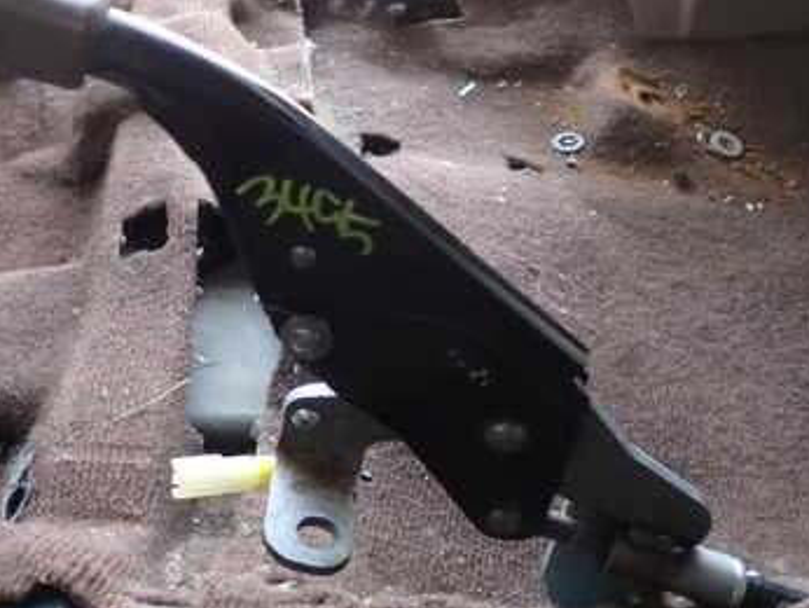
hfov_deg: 35.7
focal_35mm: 52
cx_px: 175
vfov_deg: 27.9
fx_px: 1216
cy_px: 220
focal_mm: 5.4
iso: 200
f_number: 2.3
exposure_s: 1/30
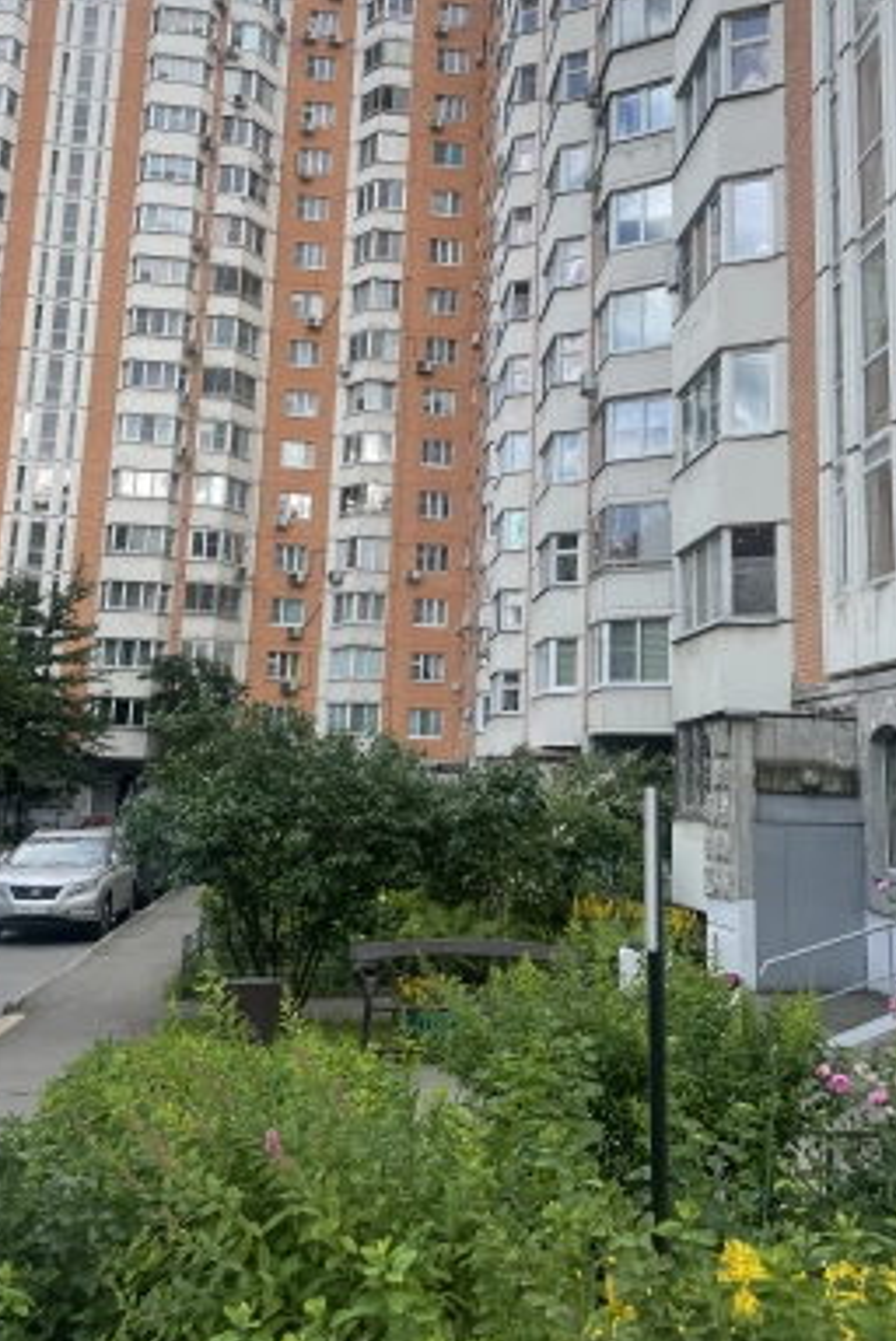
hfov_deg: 40.0
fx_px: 1230
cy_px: 550
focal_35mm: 33
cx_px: 502
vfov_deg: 56.8
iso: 32
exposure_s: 1/955
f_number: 1.6
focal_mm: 4.2
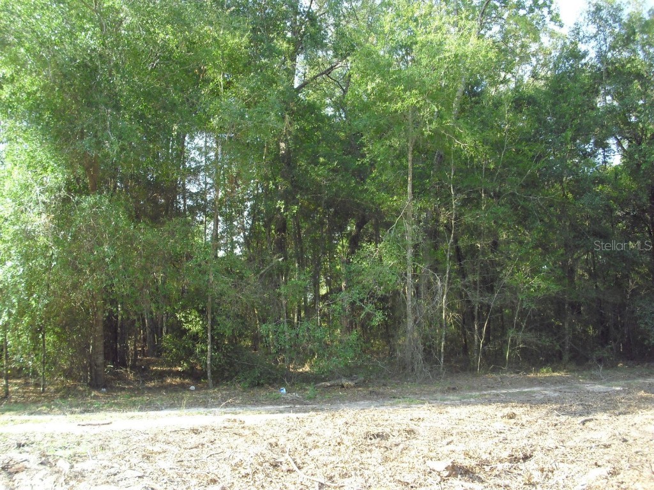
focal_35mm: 38
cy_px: 245
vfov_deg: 37.7
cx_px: 327
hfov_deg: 49.0
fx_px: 718
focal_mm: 6.2
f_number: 2.8
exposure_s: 1/160
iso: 100
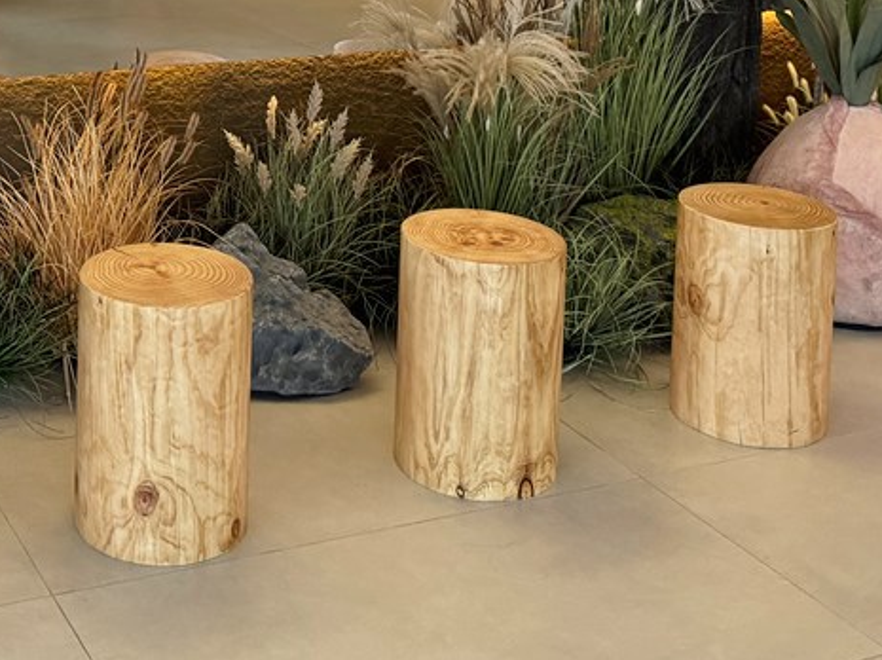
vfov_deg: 21.5
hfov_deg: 30.3
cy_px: -182
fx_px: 1579
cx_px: 154
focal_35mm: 62
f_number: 1.78
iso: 250
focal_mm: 6.76
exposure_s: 1/60
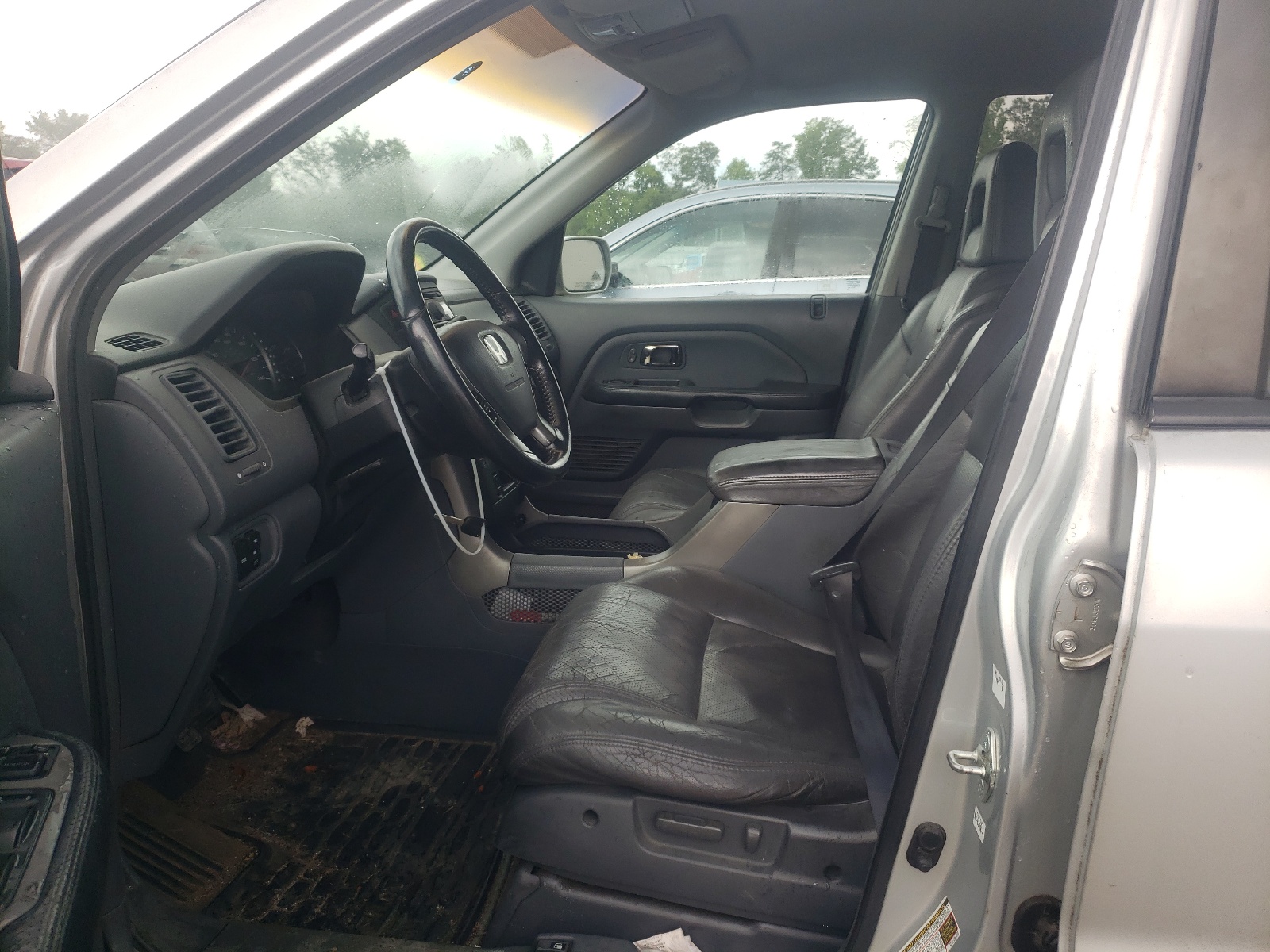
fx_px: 954
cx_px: 635
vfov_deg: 53.1
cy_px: 476
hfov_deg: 67.3
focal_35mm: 26
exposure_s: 1/526
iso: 50
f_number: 1.5
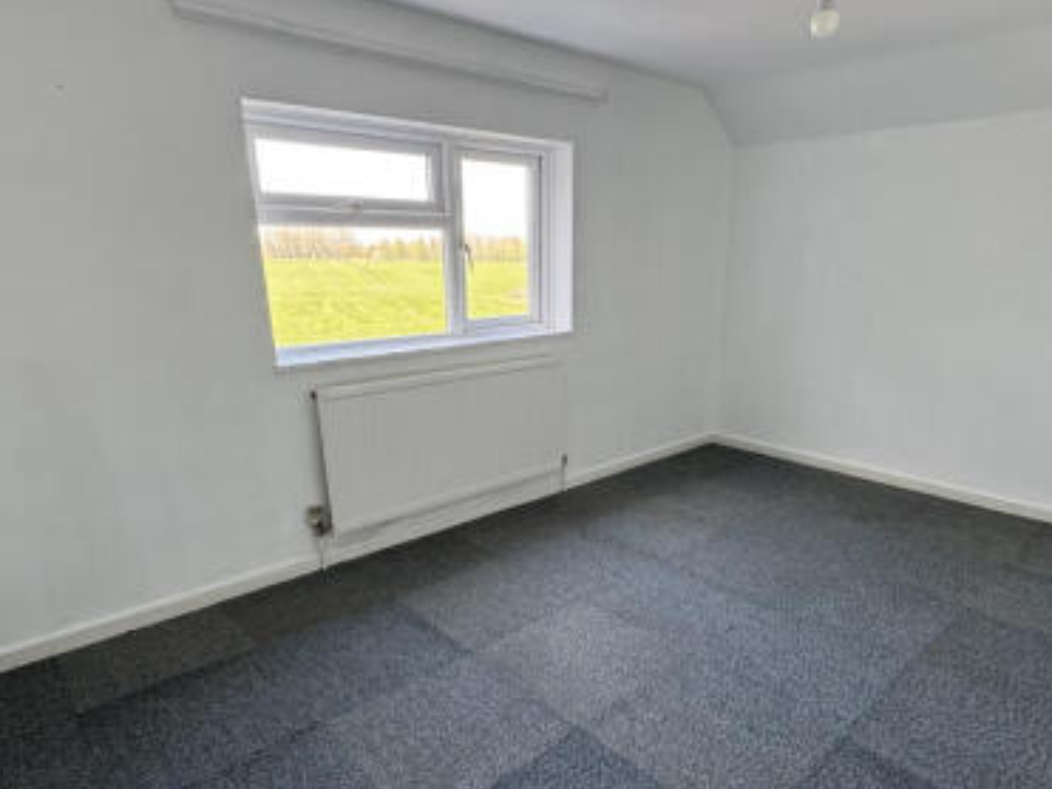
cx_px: 554
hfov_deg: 76.3
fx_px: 668
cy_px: 478
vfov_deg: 60.5
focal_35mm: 22
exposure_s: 1/99
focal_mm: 2.22
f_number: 2.2
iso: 200
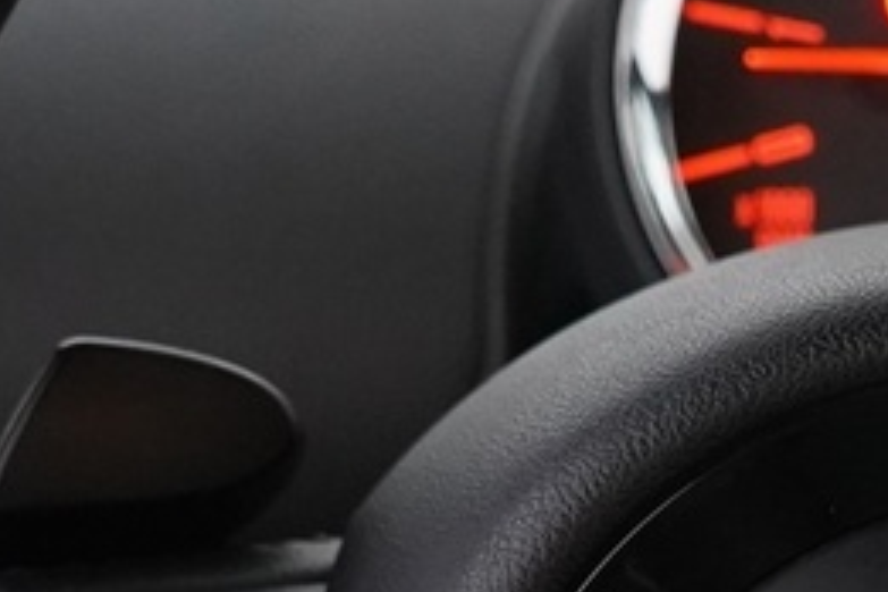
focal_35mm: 174
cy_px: 939
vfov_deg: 7.7
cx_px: 980
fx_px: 4292
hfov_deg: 11.6
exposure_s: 1/60
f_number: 4.5
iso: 4000
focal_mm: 28
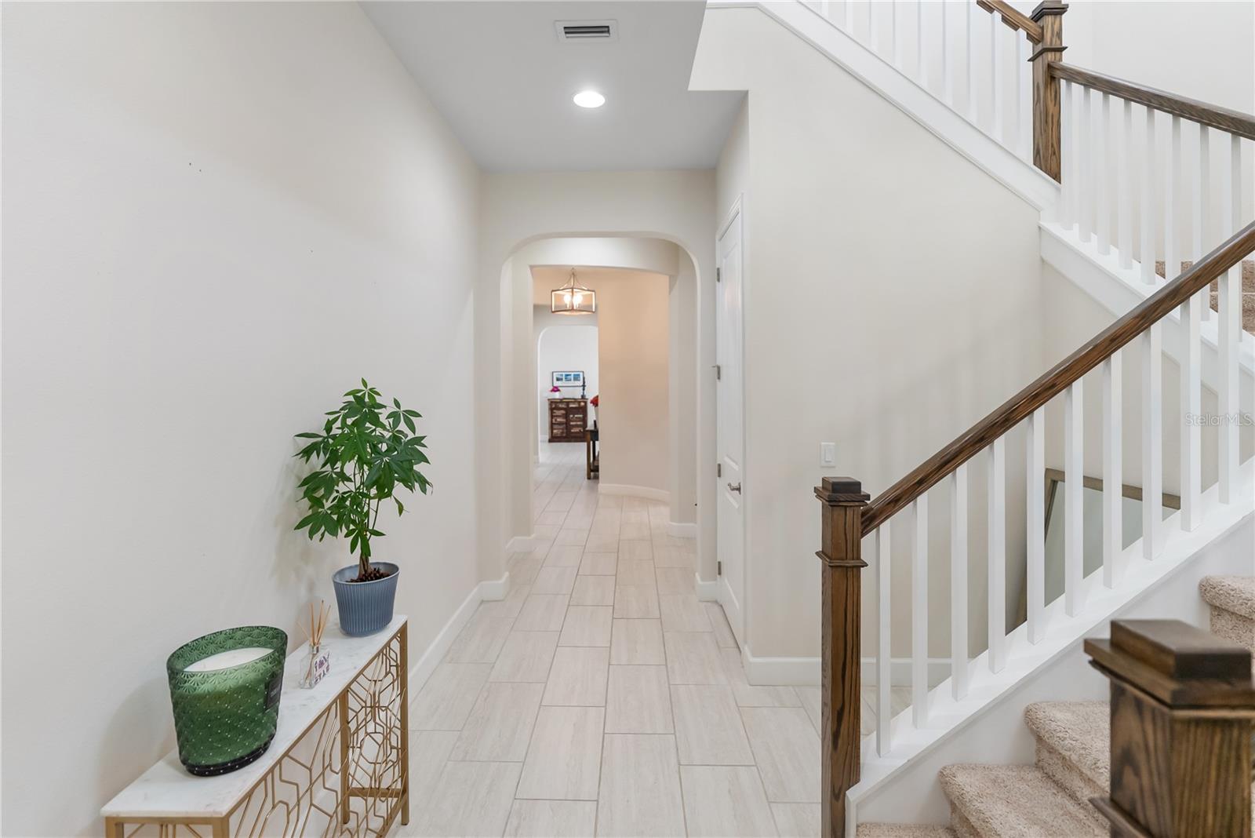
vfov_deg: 73.8
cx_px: 628
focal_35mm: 16
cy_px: 419
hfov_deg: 96.7
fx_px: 558
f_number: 2.8
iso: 320
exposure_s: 1/125
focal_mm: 16
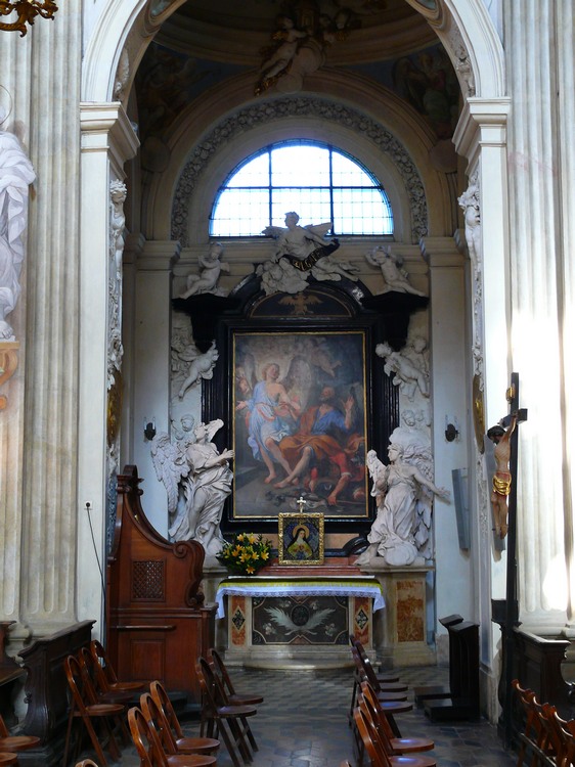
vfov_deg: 34.9
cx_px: 288
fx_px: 1219
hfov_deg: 26.5
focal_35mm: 55
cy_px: 384
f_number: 3.2
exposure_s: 1/15
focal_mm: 11.6
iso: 200
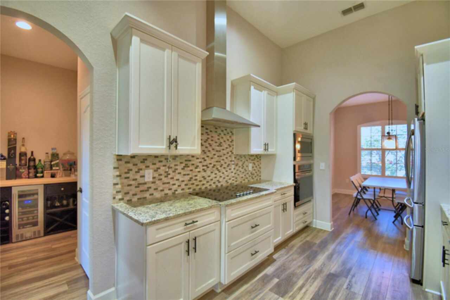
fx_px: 187
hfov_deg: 100.4
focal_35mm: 15
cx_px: 225
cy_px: 150
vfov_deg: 77.3
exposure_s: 1/30
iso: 400
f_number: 4.5
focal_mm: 10
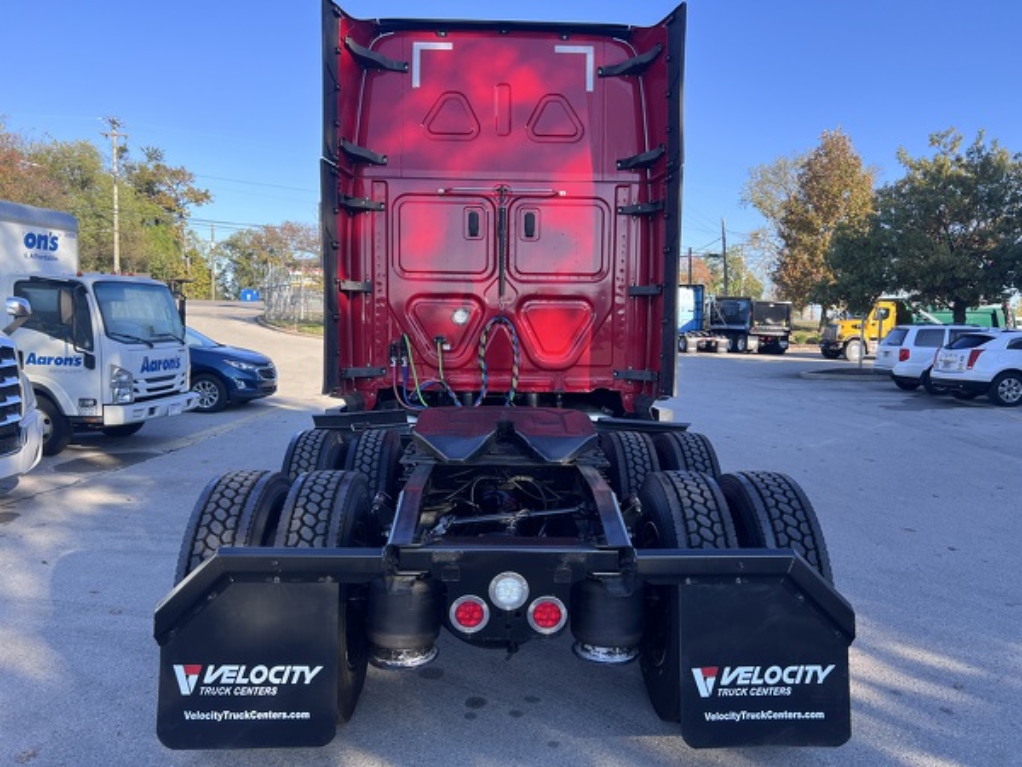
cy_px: 384
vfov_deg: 53.1
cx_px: 511
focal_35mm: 26
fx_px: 768
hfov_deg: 67.3
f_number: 1.5
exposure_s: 1/797
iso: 50
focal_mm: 5.7
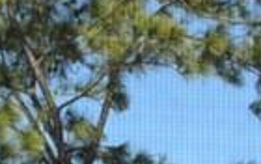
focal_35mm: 372
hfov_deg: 5.6
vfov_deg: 3.5
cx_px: 97
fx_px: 2650
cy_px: 496
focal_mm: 6.76
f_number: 1.78
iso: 64
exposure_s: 1/2494
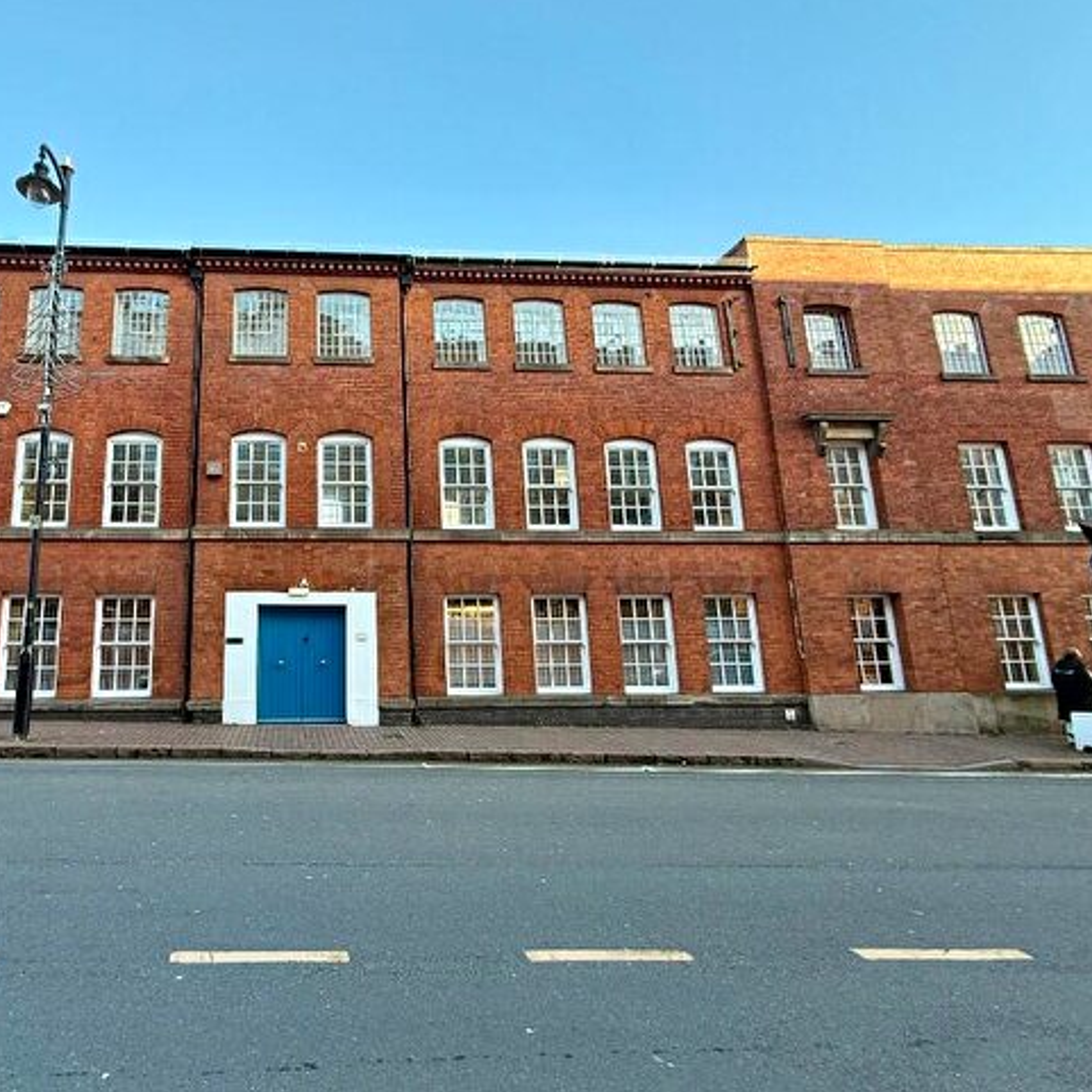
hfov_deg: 77.0
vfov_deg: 80.6
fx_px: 642
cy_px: 507
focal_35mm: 18
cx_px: 329
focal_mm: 2.22
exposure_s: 1/133
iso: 64
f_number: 2.2
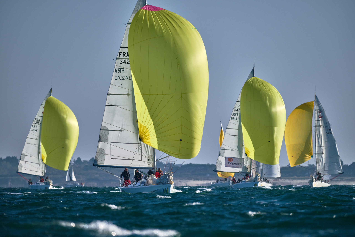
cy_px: 118
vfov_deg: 2.8
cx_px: 178
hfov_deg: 4.1
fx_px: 4930
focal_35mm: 500
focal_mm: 500
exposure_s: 1/6400
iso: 200
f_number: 6.3
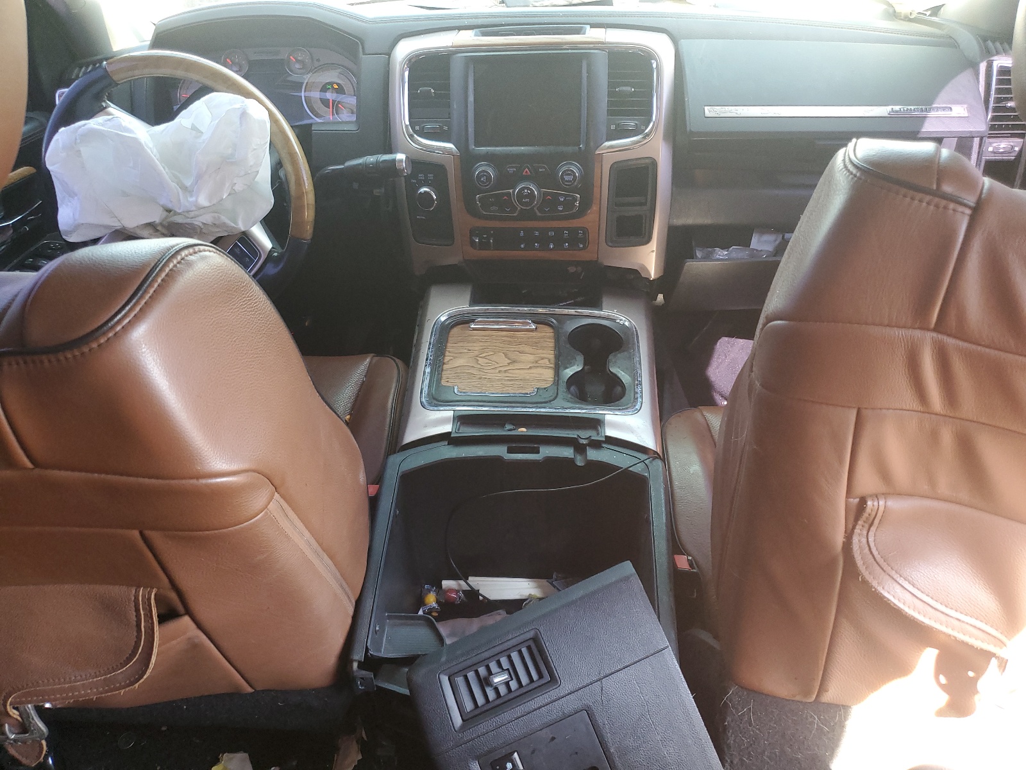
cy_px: 385
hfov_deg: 67.3
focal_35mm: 26
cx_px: 513
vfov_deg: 53.1
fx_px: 771
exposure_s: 1/60.2
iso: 142
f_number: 1.5
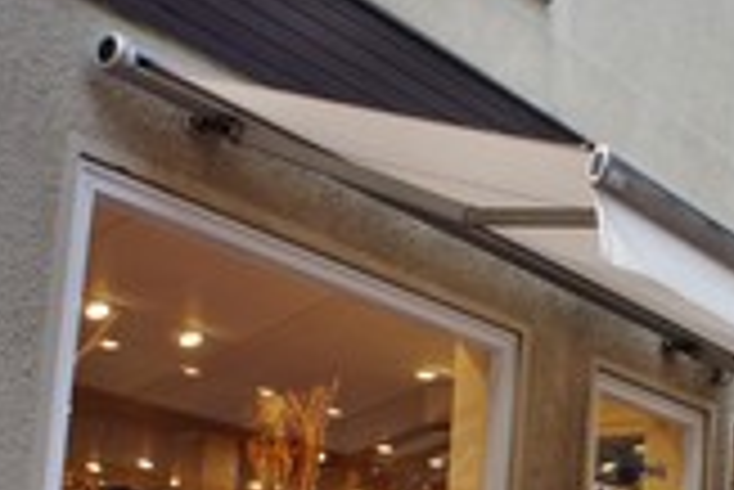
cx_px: 856
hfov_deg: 24.4
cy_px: 571
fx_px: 1551
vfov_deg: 17.2
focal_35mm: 76
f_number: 7.1
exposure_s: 1/250
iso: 320
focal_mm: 18
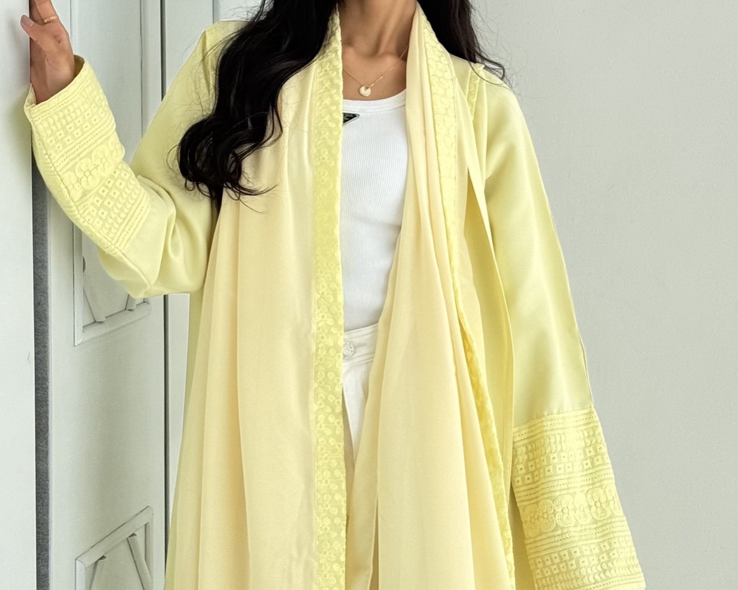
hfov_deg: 30.0
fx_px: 1376
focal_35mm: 63
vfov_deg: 24.2
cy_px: 301
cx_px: 368
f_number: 1.78
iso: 64
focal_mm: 6.76
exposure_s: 1/1395
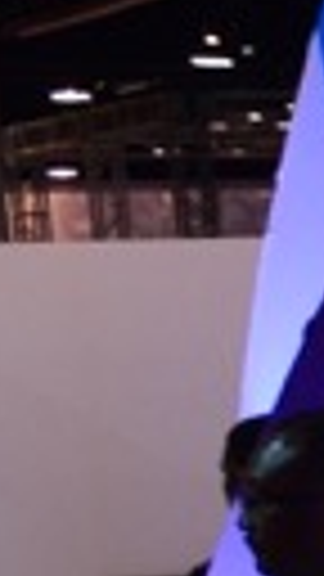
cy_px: 1134
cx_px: 2556
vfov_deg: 7.1
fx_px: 4475
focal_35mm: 293
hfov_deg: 3.2
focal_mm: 28
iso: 1250
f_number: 6.3
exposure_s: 1/160
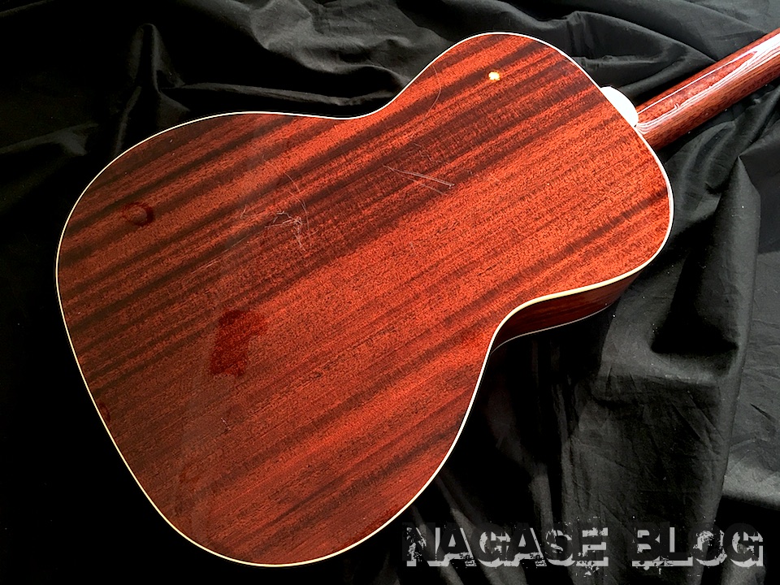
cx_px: 390
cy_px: 292
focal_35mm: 29
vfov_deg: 48.2
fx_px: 653
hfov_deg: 61.7
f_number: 2.2
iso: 25
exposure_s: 1/30
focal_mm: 4.15
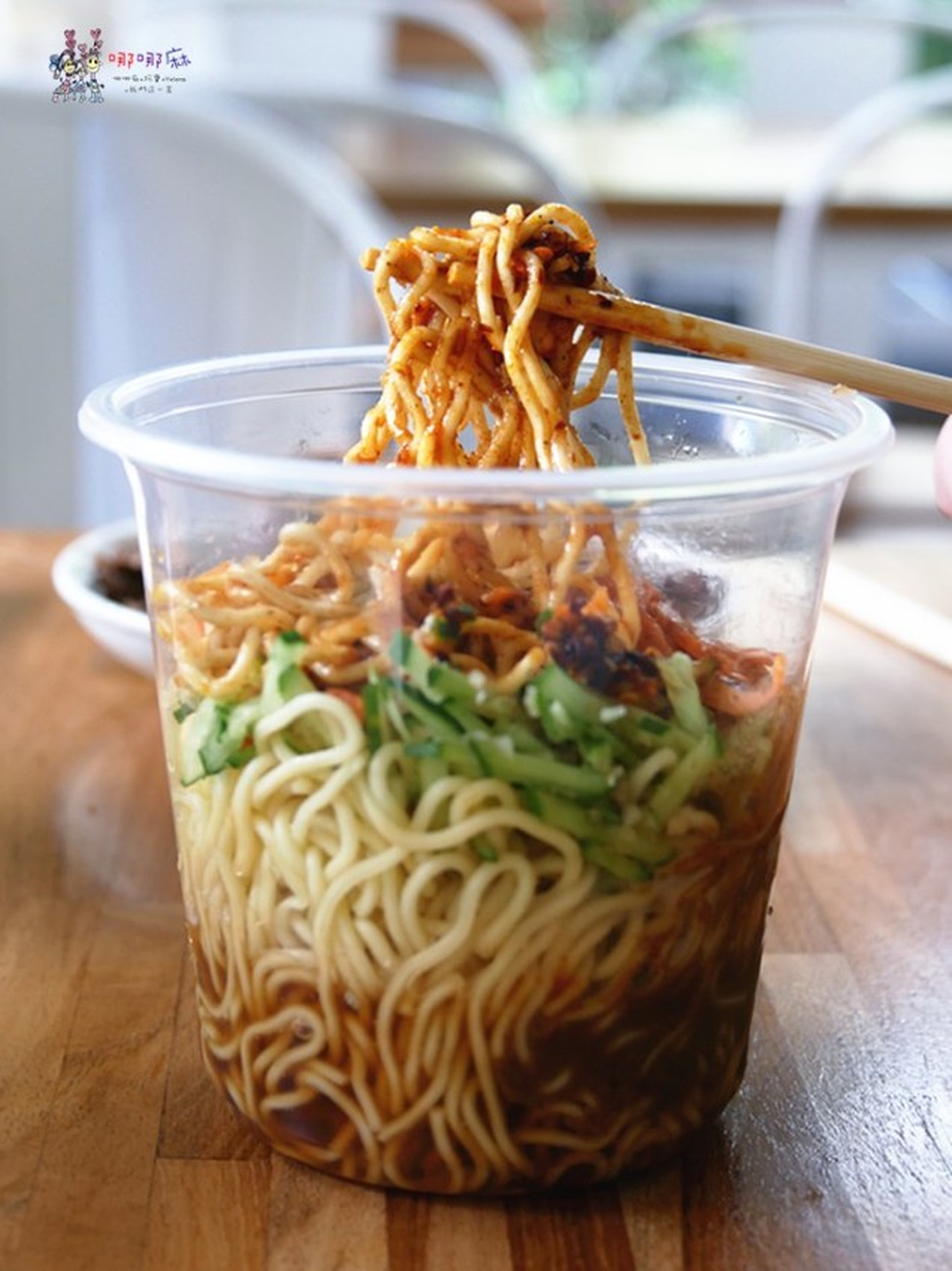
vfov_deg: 26.3
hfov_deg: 19.9
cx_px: 476
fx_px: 2715
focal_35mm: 74
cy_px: 636
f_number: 4.6
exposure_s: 1/40
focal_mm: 37
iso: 320
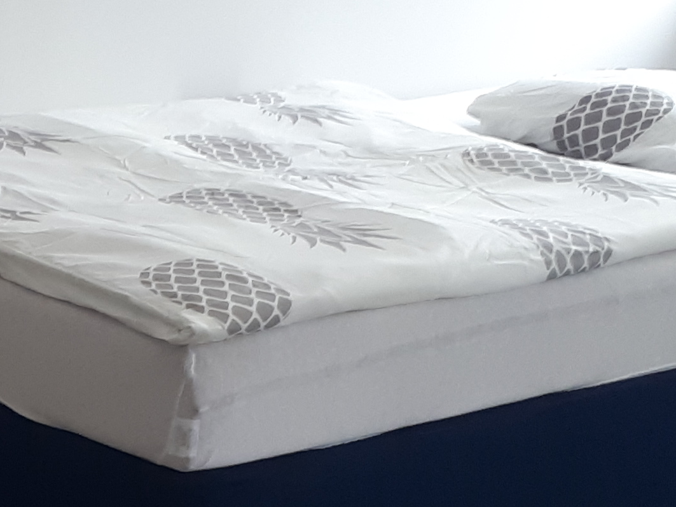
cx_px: -340
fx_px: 2286
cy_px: 511
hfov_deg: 15.5
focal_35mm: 117
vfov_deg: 12.5
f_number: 1.9
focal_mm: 3.6
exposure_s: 1/33
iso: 100
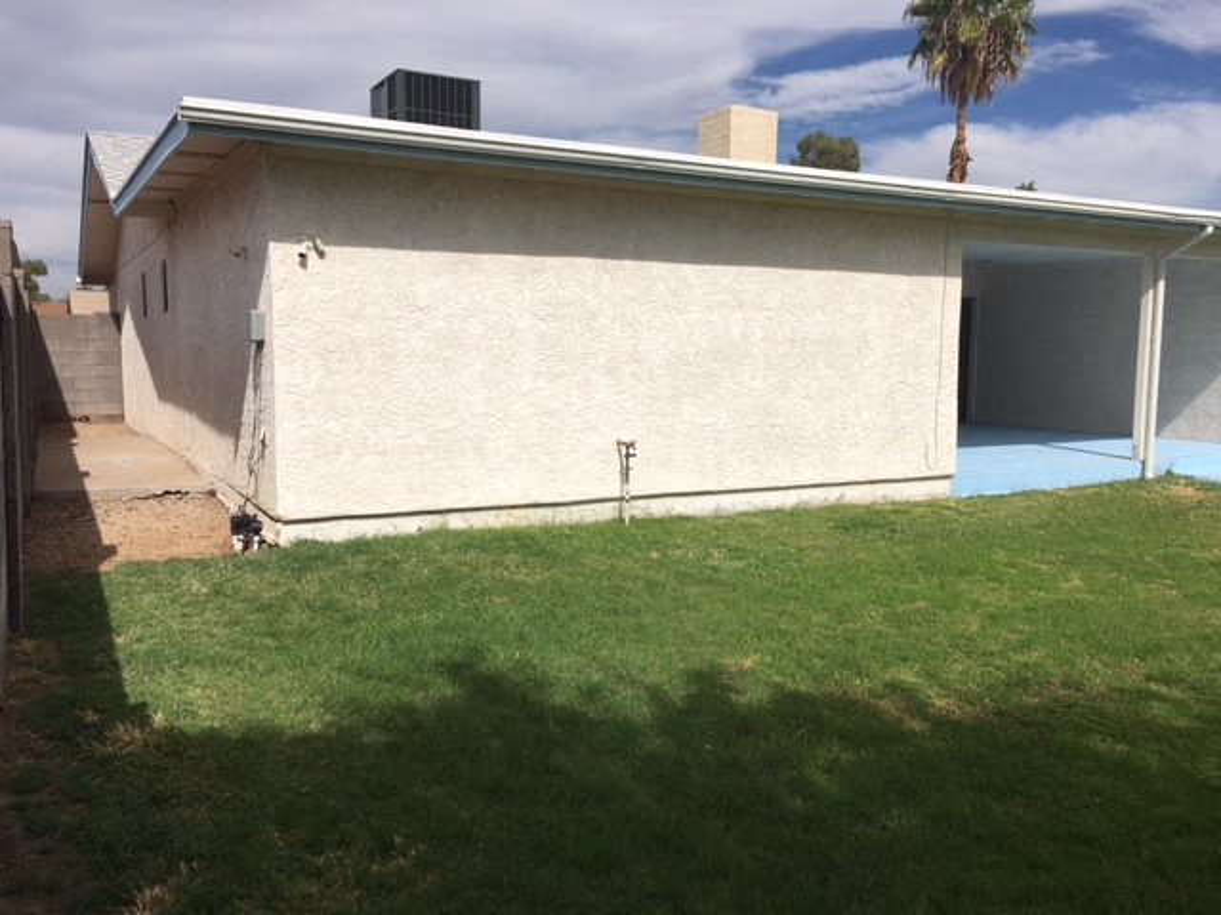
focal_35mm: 29
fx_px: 1023
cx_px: 610
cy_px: 458
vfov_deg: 48.2
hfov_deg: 61.7
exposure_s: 1/3846
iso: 25
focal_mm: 4.15
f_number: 2.2
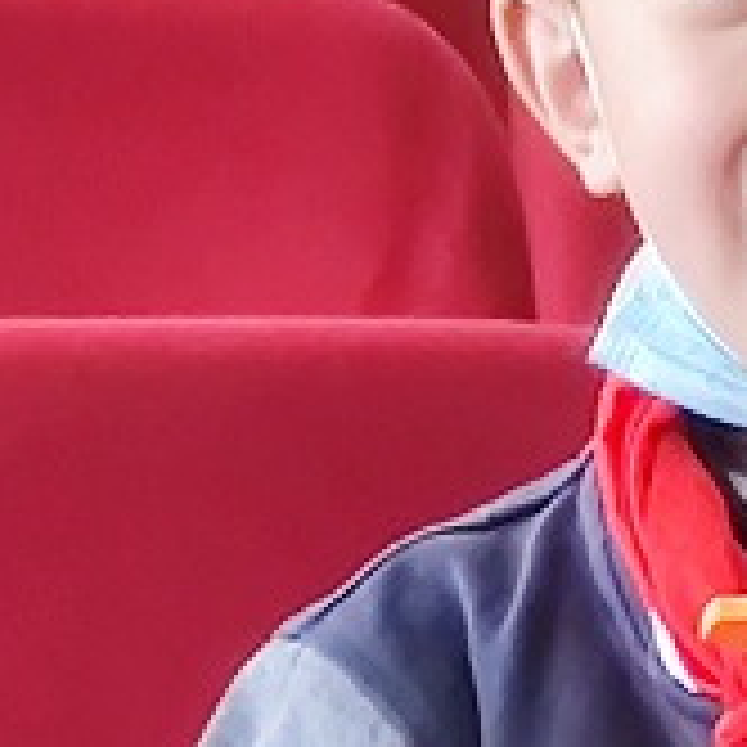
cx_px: 648
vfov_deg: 3.1
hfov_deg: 3.1
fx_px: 13721
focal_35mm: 562
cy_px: -58
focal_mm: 6.72
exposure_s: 1/50
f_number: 1.69
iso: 415
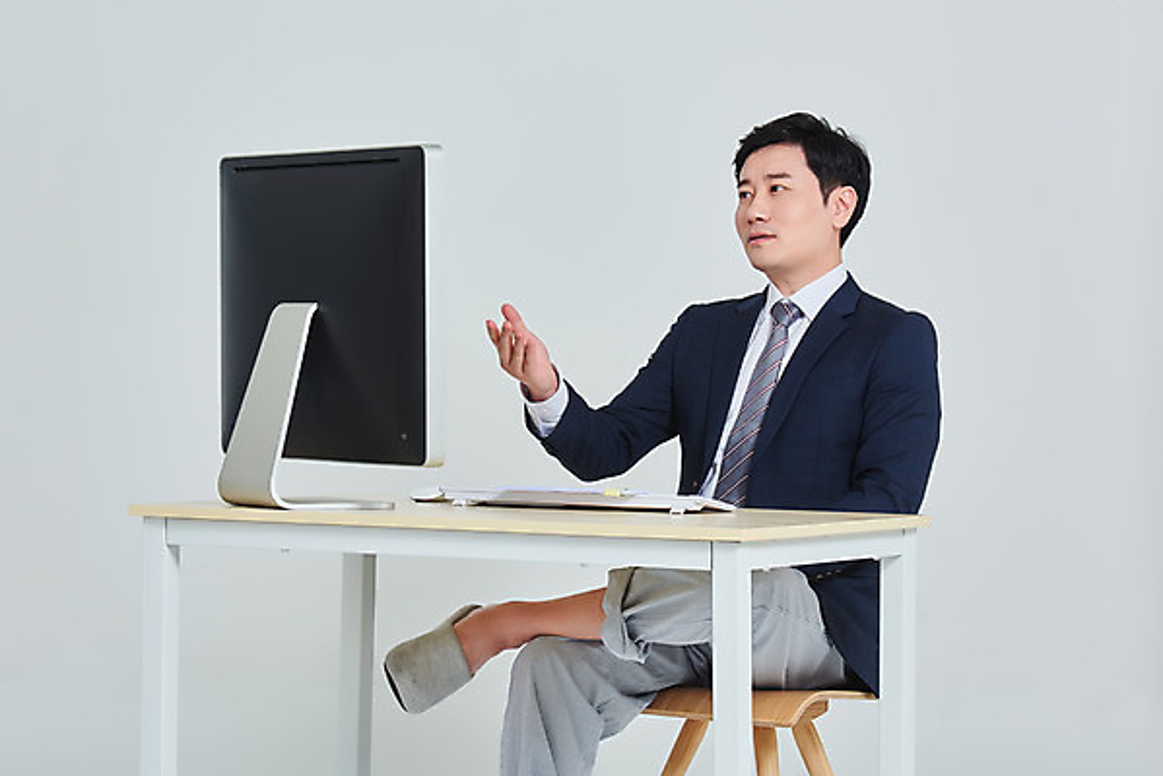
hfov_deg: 20.8
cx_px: 582
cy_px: 388
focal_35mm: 98
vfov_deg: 14.0
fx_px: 3167
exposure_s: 1/125
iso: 100
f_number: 13
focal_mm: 98
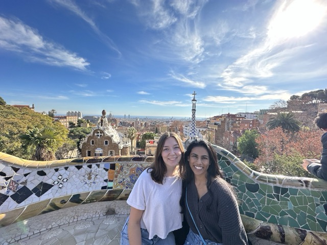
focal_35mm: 14
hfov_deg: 102.1
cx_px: 164
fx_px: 132
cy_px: 122
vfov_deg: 85.7
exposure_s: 1/1221
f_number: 2.2
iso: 40
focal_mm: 2.22
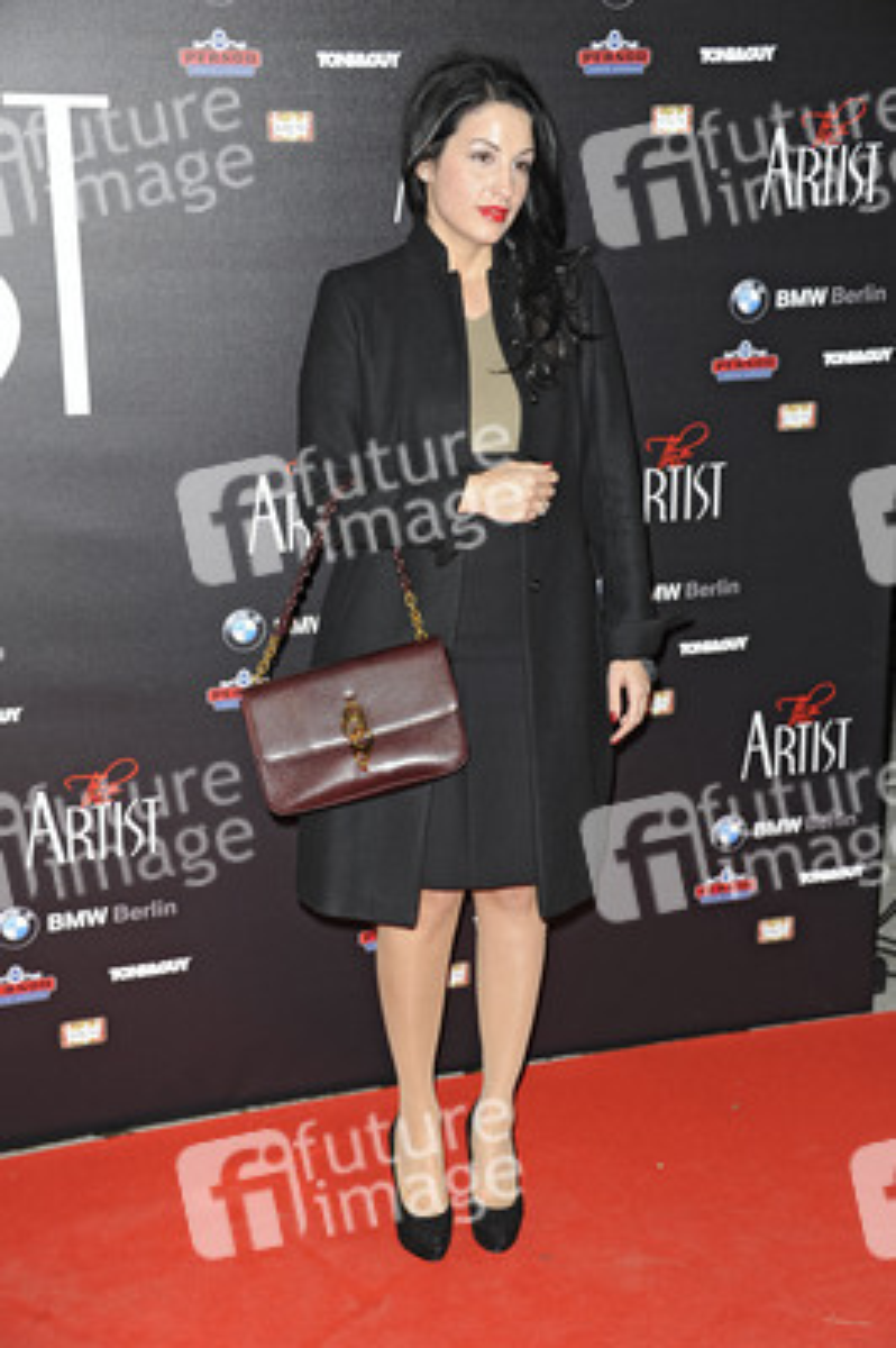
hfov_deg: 21.9
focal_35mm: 62
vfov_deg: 32.4
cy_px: 674
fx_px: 2319
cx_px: 448
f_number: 5.6
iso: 500
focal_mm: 62
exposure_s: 1/160
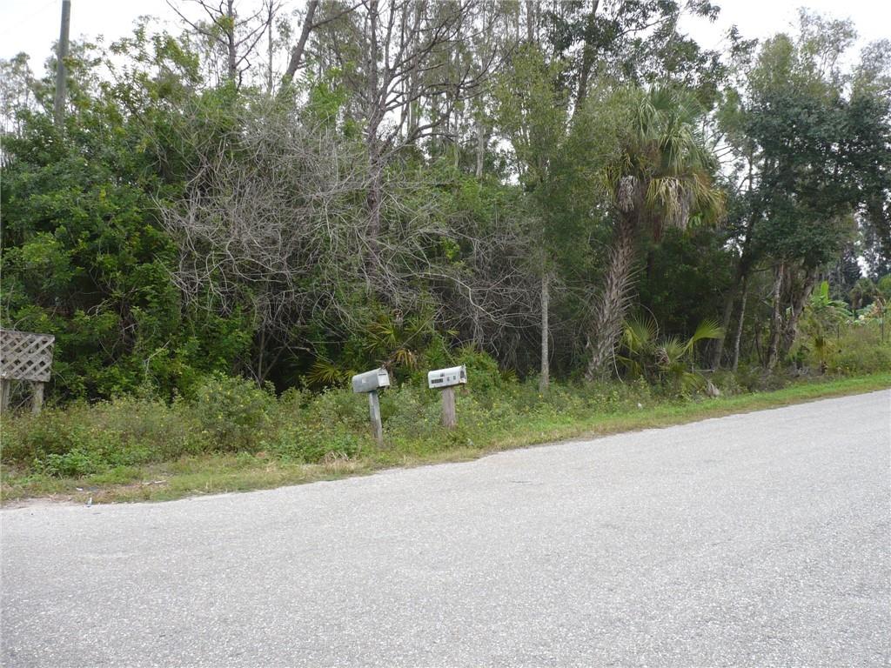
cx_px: 446
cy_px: 334
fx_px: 901
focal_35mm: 35
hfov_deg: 52.6
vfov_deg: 40.7
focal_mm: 5.8
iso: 100
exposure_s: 1/200
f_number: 2.8
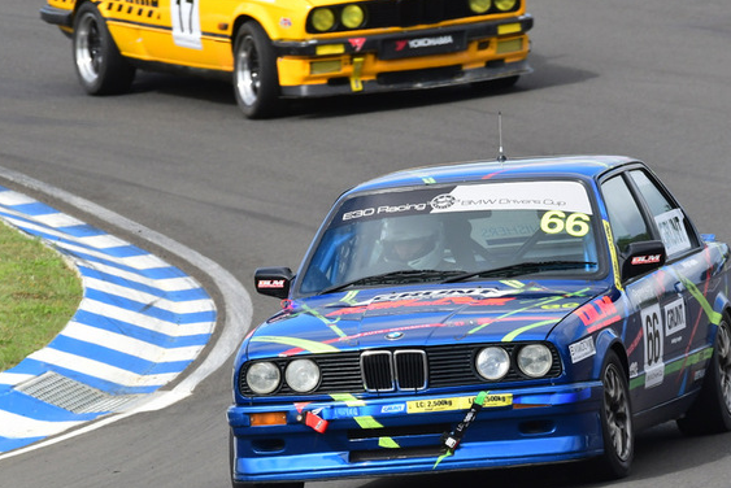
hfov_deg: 2.5
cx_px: 482
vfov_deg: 1.7
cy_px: 269
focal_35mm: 810
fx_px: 16455
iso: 640
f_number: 10
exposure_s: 1/640
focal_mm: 380
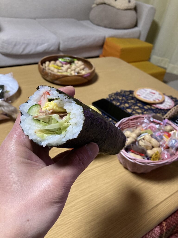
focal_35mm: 28
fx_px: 192
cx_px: 89
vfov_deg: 63.4
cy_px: 119
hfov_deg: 49.7
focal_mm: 3.99
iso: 250
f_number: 1.8
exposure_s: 1/40
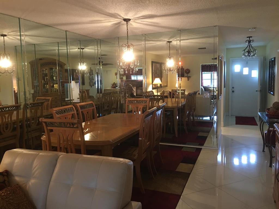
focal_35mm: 29
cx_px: 140
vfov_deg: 48.2
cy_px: 104
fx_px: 234
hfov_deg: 61.7
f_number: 2.2
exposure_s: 1/15
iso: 80
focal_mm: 4.15
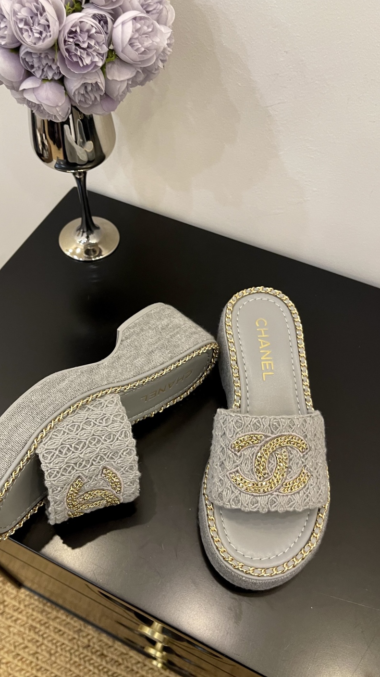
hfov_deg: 40.0
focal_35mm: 29
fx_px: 520
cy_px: 333
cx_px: 159
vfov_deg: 66.1
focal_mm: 5.1
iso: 160
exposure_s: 1/60
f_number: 1.6
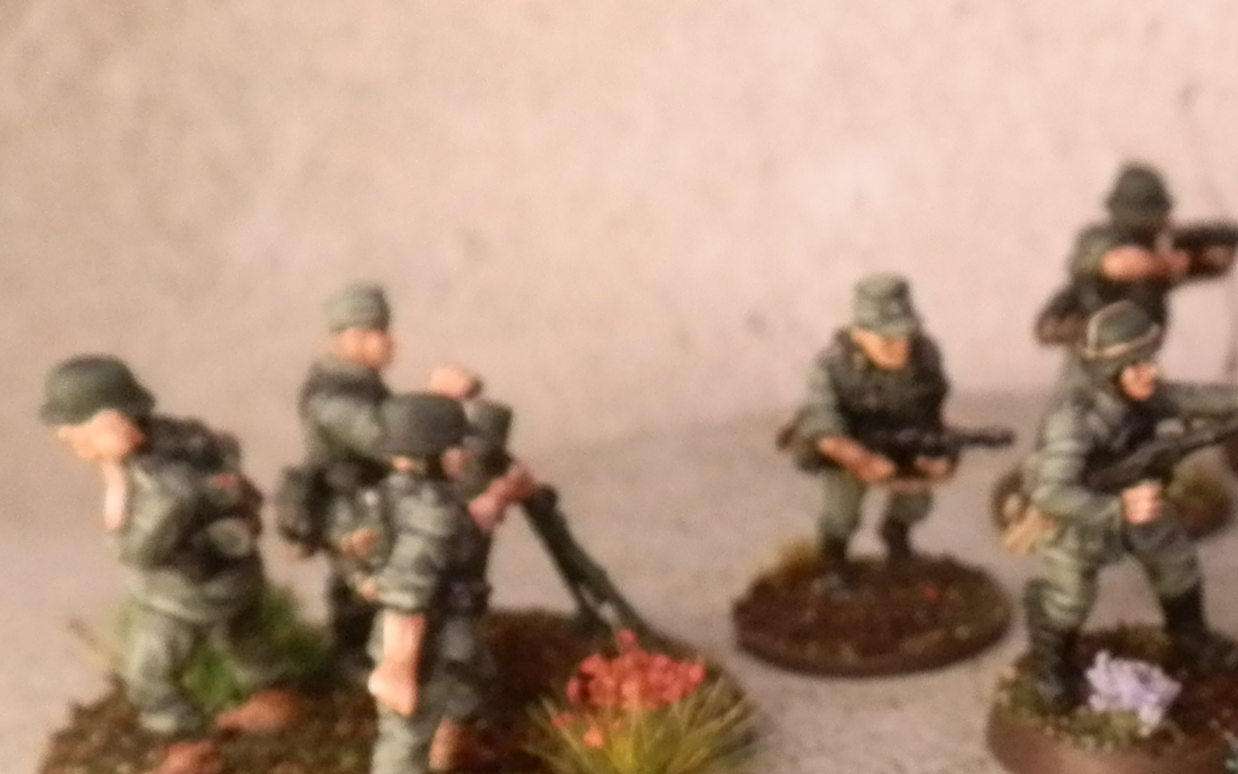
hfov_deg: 33.4
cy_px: 795
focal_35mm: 59
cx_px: 1008
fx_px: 1991
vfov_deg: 21.2
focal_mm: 5
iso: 400
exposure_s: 1/100
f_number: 3.1
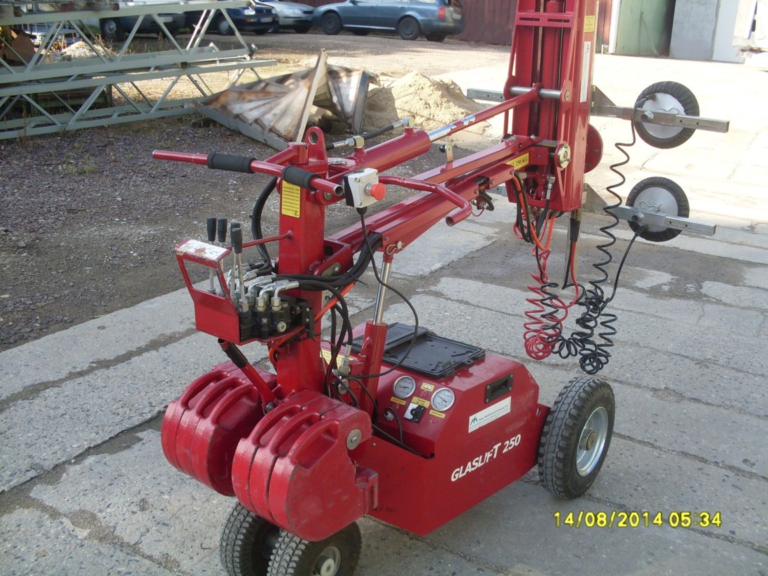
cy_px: 288
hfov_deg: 49.0
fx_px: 843
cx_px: 384
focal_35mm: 38
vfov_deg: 37.7
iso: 80
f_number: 2.8
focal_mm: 6.3
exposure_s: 1/350
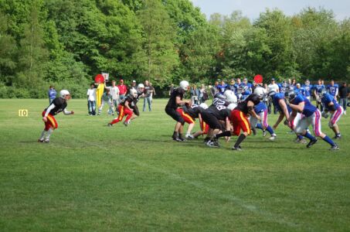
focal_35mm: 105
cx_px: 175
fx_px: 1019
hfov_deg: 19.5
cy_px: 116
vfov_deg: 13.0
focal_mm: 70
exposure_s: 1/1000
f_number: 4
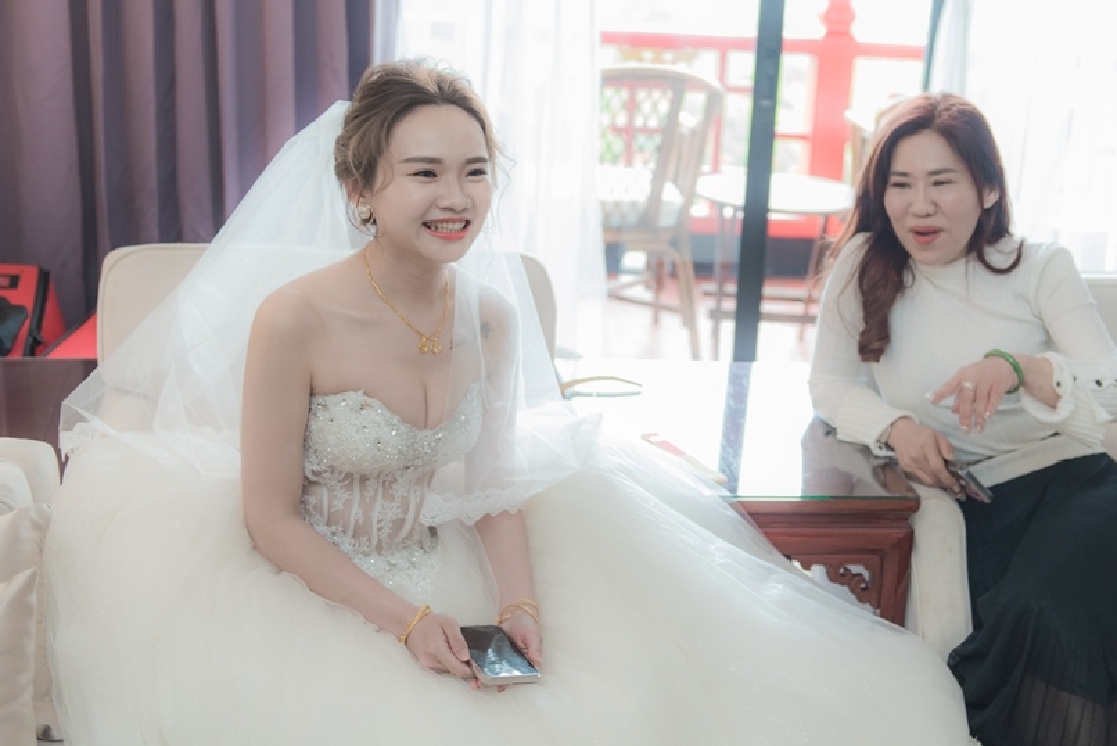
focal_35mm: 61
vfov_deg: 22.3
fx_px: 1893
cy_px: 374
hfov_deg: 32.8
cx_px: 662
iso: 1000
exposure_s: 1/200
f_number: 3.2
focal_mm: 48
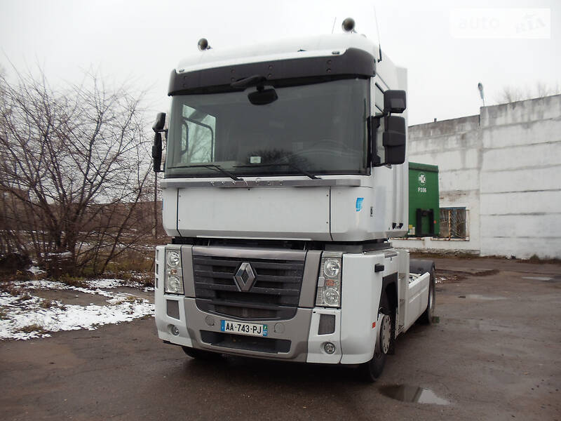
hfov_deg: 42.9
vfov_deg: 32.9
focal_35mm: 44
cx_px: 280
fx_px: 713
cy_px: 210
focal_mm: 6
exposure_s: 1/80
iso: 80
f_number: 3.5
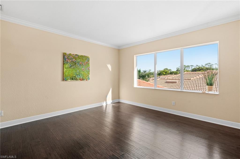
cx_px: 120
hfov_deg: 96.8
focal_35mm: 16
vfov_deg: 73.7
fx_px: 107
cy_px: 80
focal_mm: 16
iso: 200
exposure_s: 1/5
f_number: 9
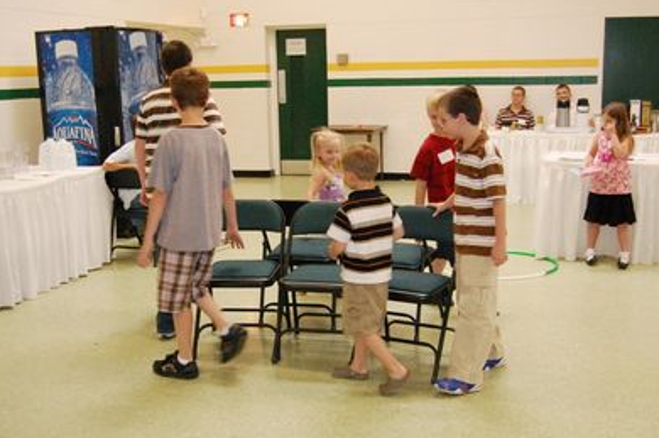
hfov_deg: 48.5
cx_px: 335
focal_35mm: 40
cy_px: 216
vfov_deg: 33.3
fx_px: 731
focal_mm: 26
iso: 1600
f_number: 5
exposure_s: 1/60
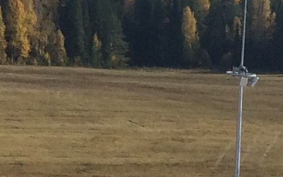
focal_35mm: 214
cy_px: 593
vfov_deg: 5.6
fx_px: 1650
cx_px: 244
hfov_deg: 9.8
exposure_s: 1/2283
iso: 32
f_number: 2.2
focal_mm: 4.15
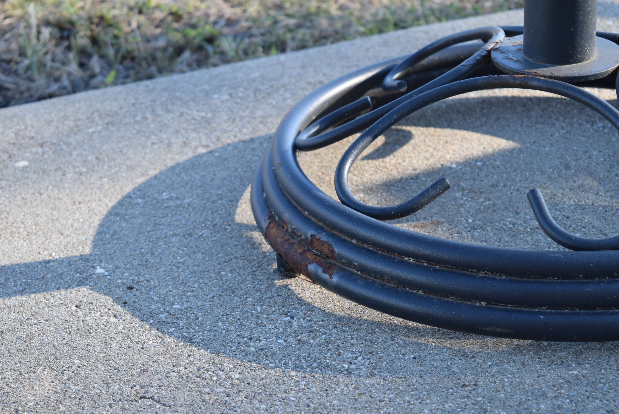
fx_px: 1420
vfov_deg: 16.6
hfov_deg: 24.6
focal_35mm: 82
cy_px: 207
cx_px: 310
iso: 400
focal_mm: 55
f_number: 6.3
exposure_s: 1/160
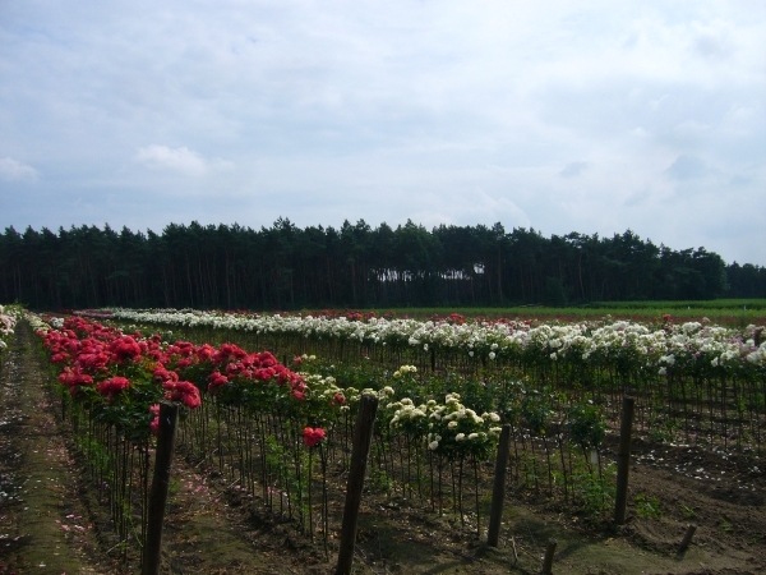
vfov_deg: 40.7
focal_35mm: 35
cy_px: 288
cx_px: 383
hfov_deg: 52.6
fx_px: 774
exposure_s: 1/800
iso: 100
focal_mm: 5.8
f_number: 5.6
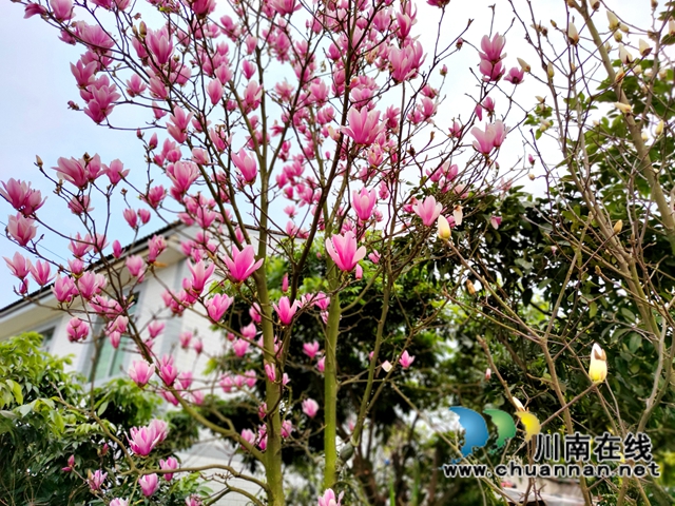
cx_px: 338
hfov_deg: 71.6
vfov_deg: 56.8
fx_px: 468
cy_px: 253
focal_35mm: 24
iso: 50
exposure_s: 1/1917
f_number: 1.69
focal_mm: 6.72
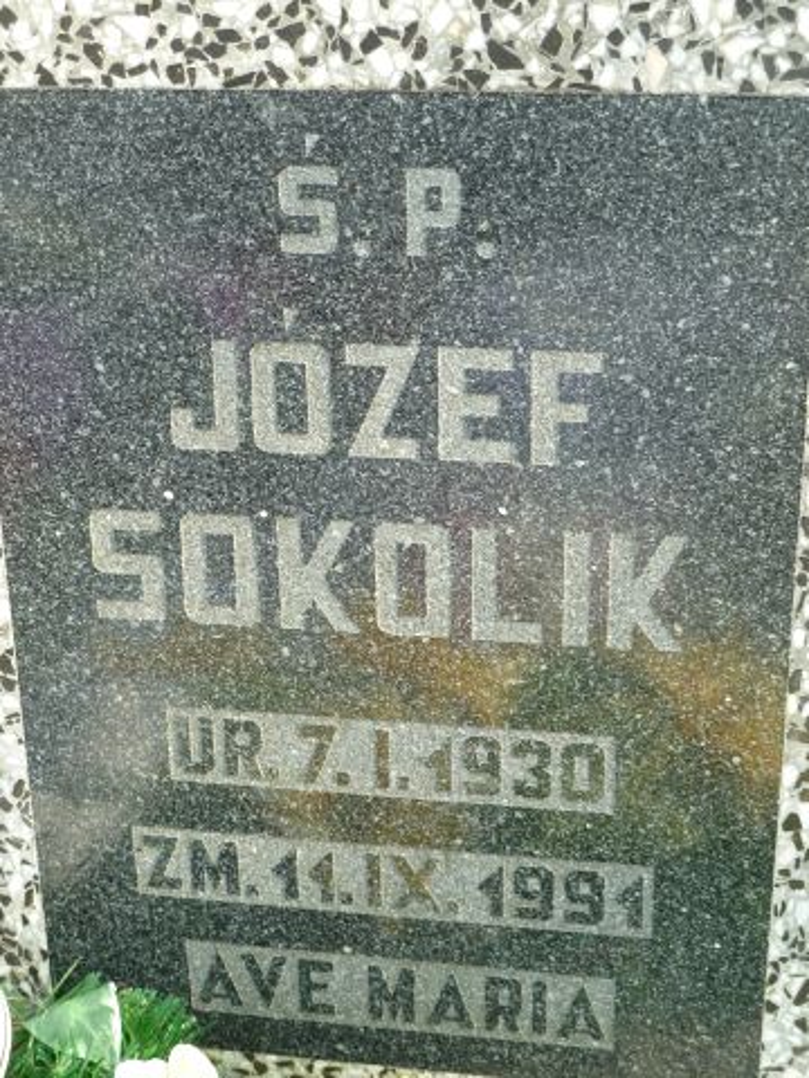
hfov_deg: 23.3
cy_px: 539
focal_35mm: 63
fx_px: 1963
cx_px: 404
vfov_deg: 30.7
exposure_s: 1/40
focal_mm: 10.3
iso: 80
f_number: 4
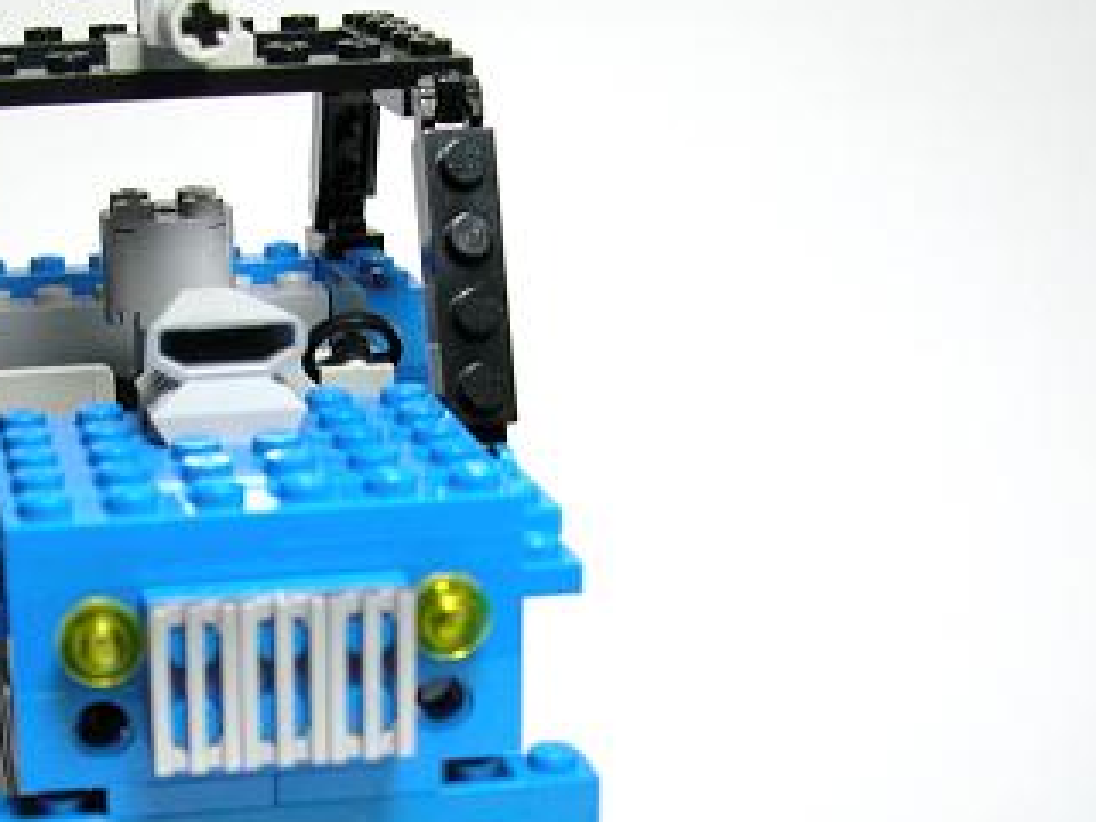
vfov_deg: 18.7
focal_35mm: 78
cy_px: 668
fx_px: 2470
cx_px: 229
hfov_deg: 24.6
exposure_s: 1/96.2
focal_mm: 10
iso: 100
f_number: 2.9
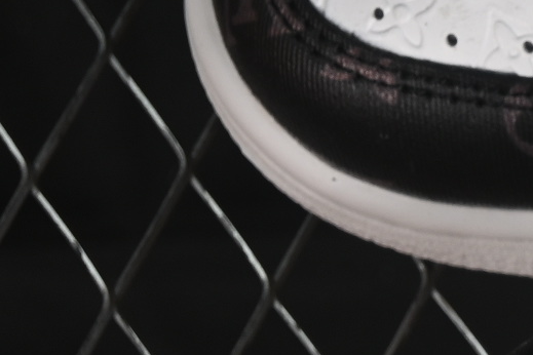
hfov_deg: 5.0
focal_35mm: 402
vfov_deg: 3.4
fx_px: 5951
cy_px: 65
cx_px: 1331
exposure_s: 1/60
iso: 160
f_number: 6.3
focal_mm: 50
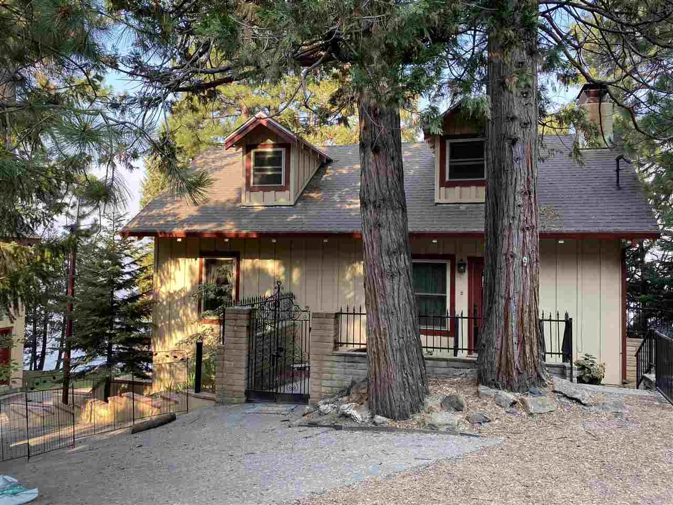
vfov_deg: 53.1
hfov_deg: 67.3
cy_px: 252
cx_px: 336
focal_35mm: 26
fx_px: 505
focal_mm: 4.25
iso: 32
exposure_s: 1/182
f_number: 1.8
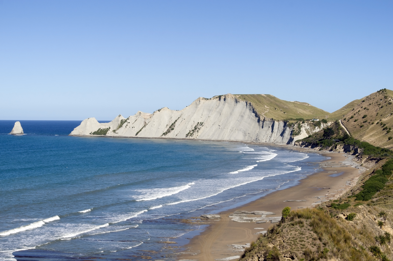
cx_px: 196
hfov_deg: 36.9
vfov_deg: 25.0
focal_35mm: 54
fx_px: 589
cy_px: 130
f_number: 10
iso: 200
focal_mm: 36
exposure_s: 1/500
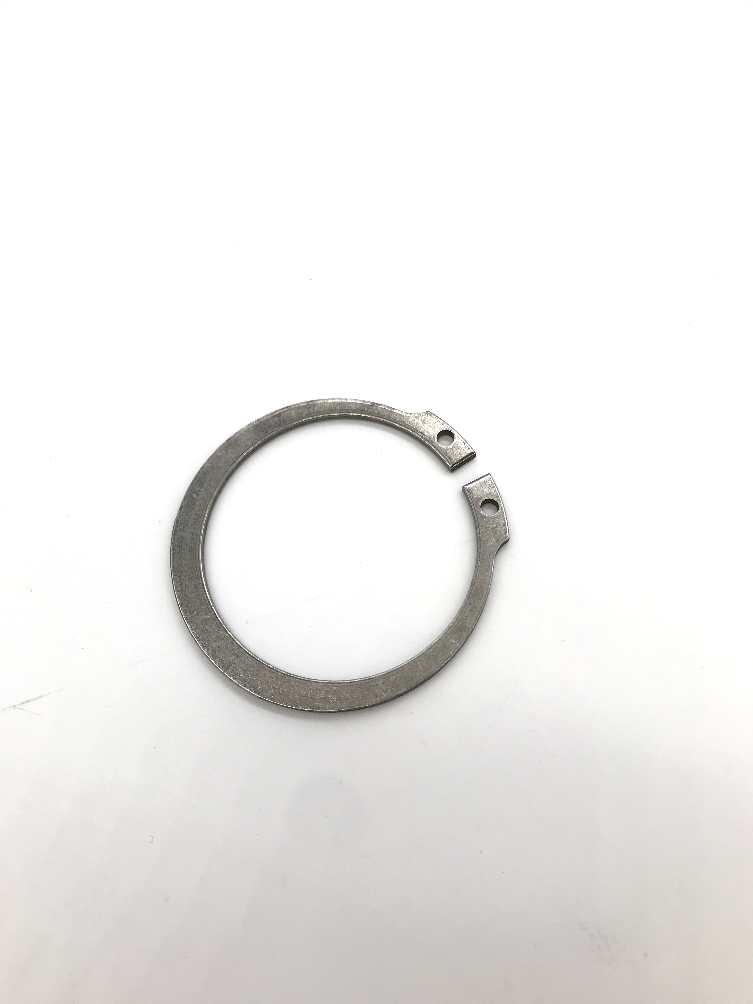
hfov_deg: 49.7
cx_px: 376
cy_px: 502
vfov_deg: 63.4
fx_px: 812
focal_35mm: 28
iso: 20
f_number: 1.8
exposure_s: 1/257
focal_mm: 3.99
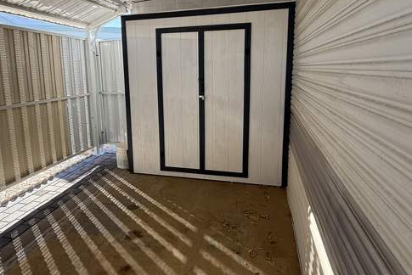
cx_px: 183
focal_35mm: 24
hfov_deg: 73.5
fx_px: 275
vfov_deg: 52.9
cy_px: 111
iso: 64
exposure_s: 1/300
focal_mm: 2.22
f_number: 2.2
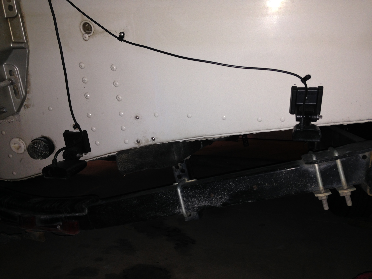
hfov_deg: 55.4
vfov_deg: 42.9
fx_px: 355
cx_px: 186
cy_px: 140
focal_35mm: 33
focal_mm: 4.12
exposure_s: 1/16
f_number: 2.4
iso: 80
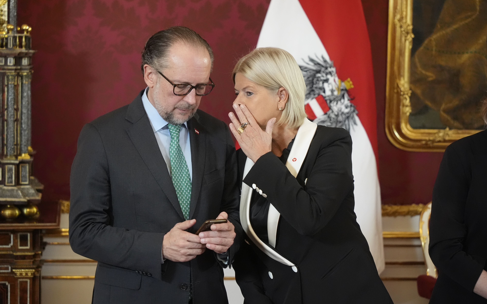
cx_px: 243
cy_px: 144
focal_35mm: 89
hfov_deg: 23.3
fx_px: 1181
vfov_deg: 14.7
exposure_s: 1/400
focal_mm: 87
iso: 6400
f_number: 4.5
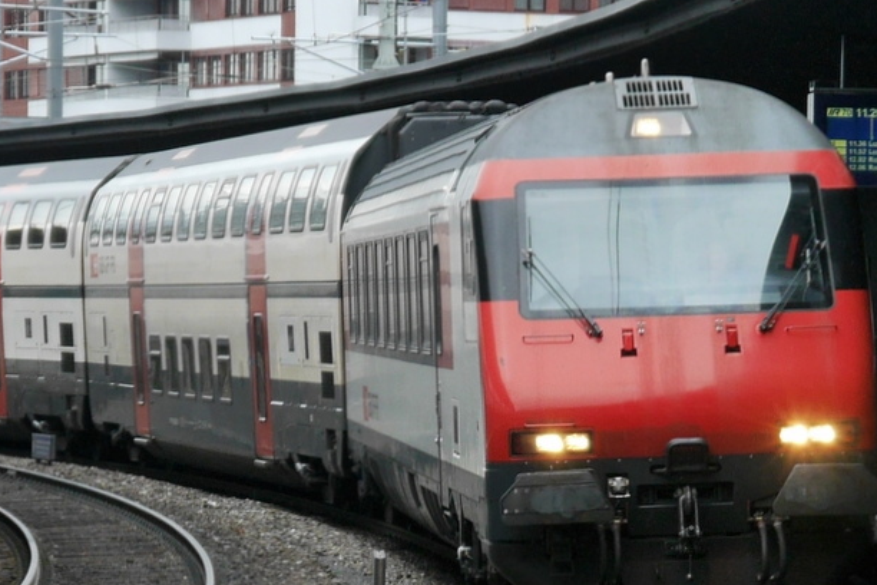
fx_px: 3873
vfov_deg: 8.6
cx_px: 348
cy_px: 282
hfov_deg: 12.9
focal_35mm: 159
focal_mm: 39
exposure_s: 1/80
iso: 200
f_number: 5.5
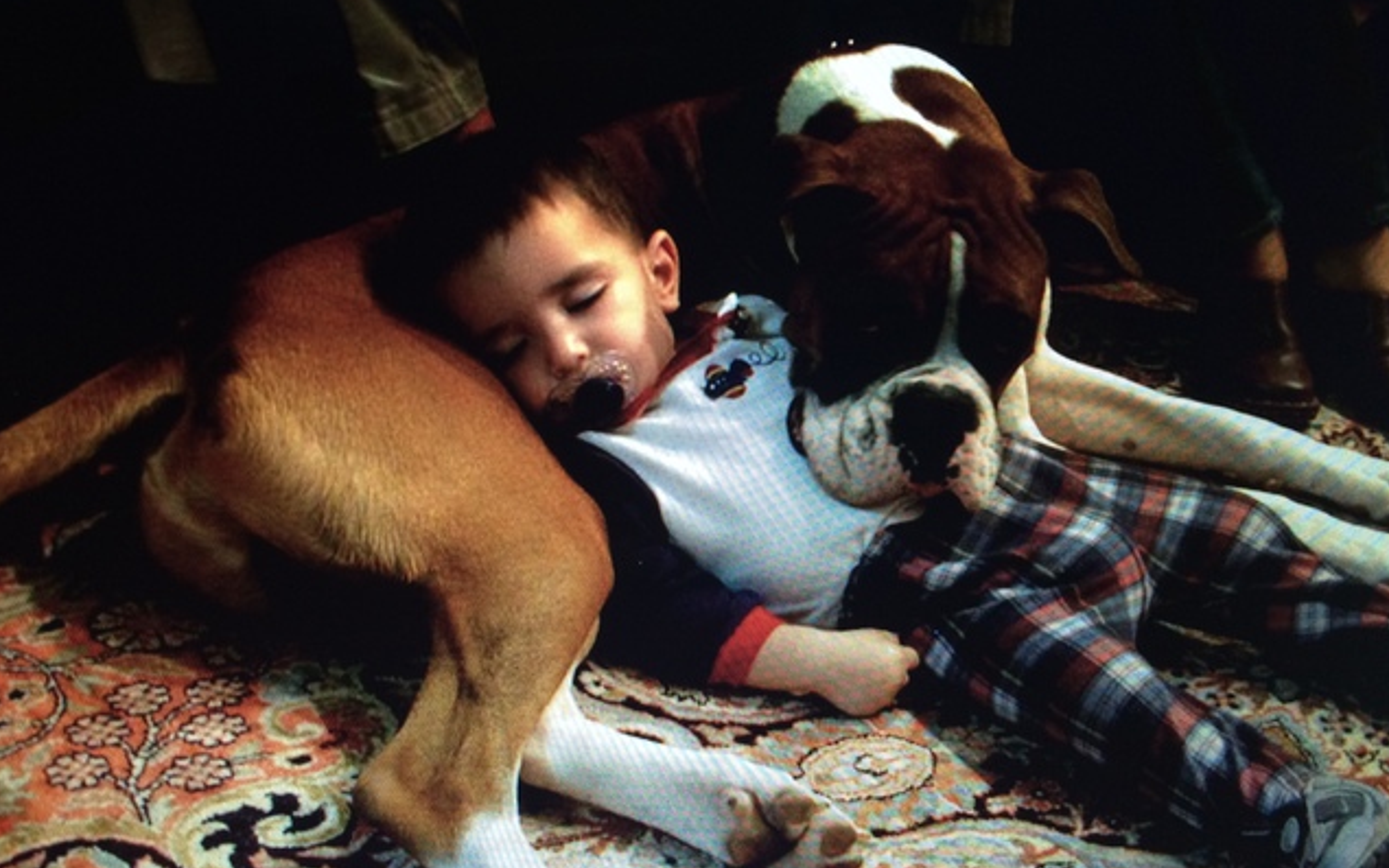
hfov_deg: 61.2
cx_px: 696
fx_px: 1174
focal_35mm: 31
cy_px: 413
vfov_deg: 40.6
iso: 80
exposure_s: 1/30
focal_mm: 4.15
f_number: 2.2
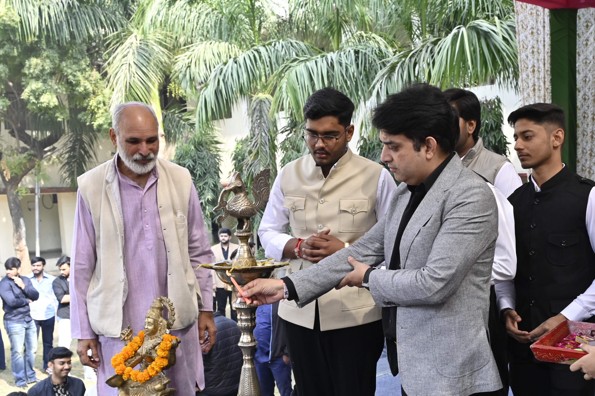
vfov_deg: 28.4
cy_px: 291
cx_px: 390
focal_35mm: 47
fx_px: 772
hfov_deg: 41.7
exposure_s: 1/160
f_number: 8
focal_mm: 30.5
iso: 500
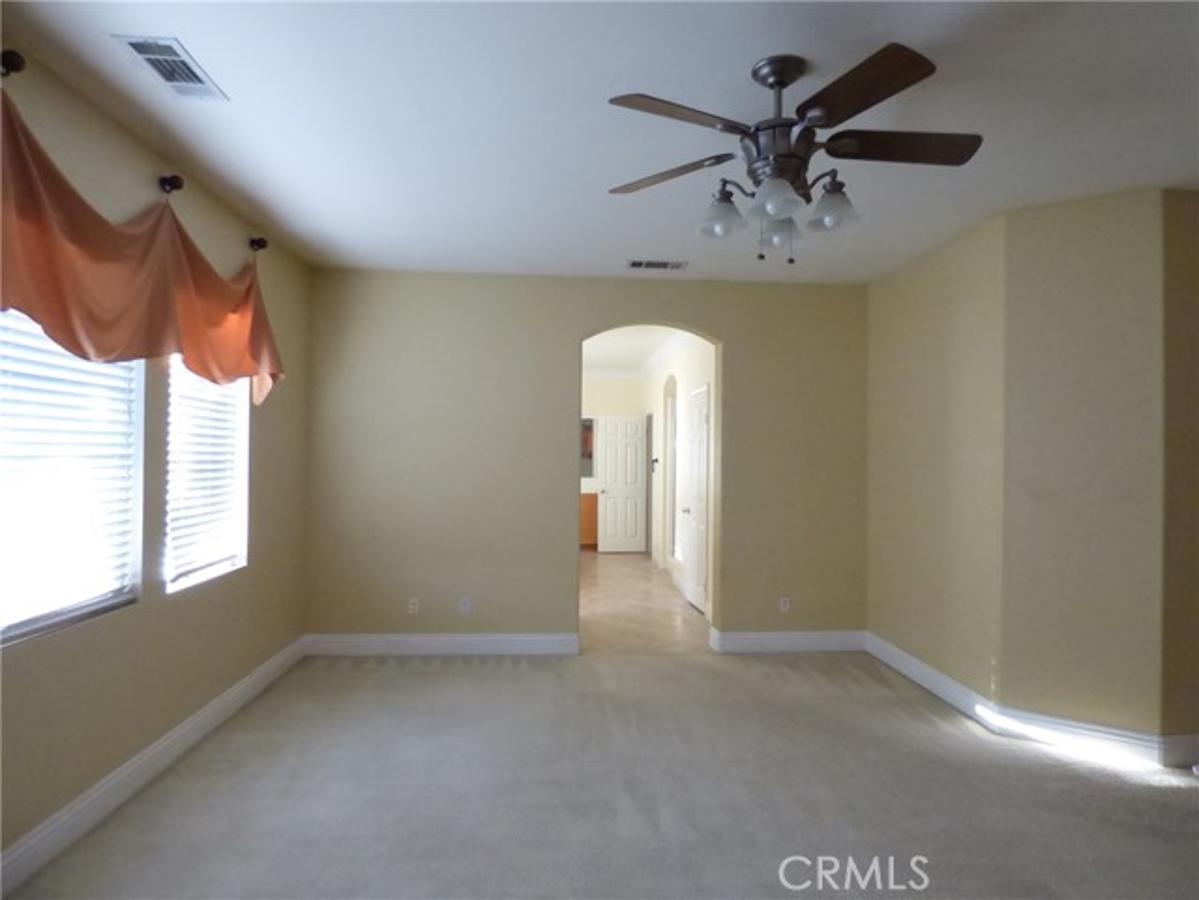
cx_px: 600
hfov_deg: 81.7
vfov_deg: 66.0
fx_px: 693
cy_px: 450
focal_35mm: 20
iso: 800
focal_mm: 3.58
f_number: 2.8
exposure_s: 1/60
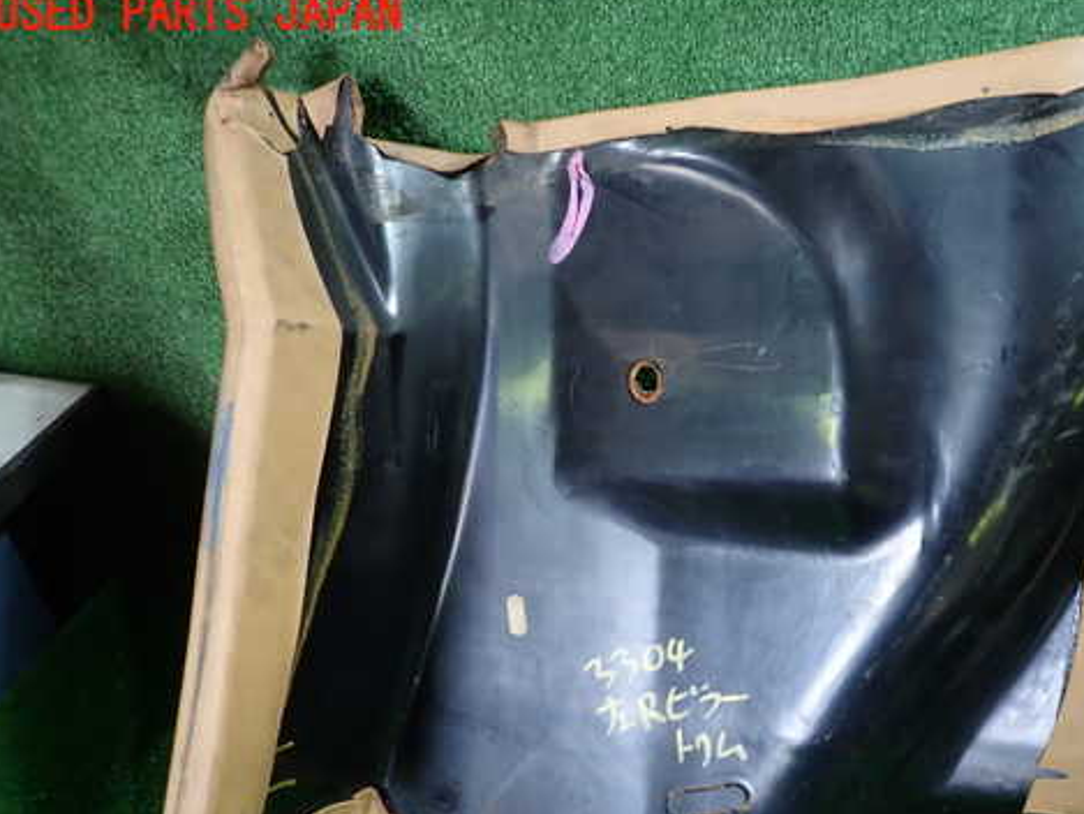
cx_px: 675
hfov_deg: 56.2
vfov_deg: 43.8
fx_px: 1002
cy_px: 506
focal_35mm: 32
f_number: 2
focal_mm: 4.5
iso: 200
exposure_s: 1/30
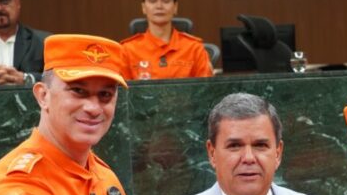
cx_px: 313
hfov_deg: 16.9
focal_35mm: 125
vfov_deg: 9.6
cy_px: 217
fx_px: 1150
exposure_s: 1/160
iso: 1000
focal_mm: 46
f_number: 5
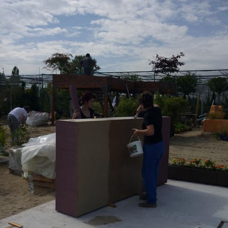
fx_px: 298
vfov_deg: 41.6
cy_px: 139
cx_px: 112
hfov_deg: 41.9
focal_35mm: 40
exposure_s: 1/500
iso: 80
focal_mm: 5.5
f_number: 8
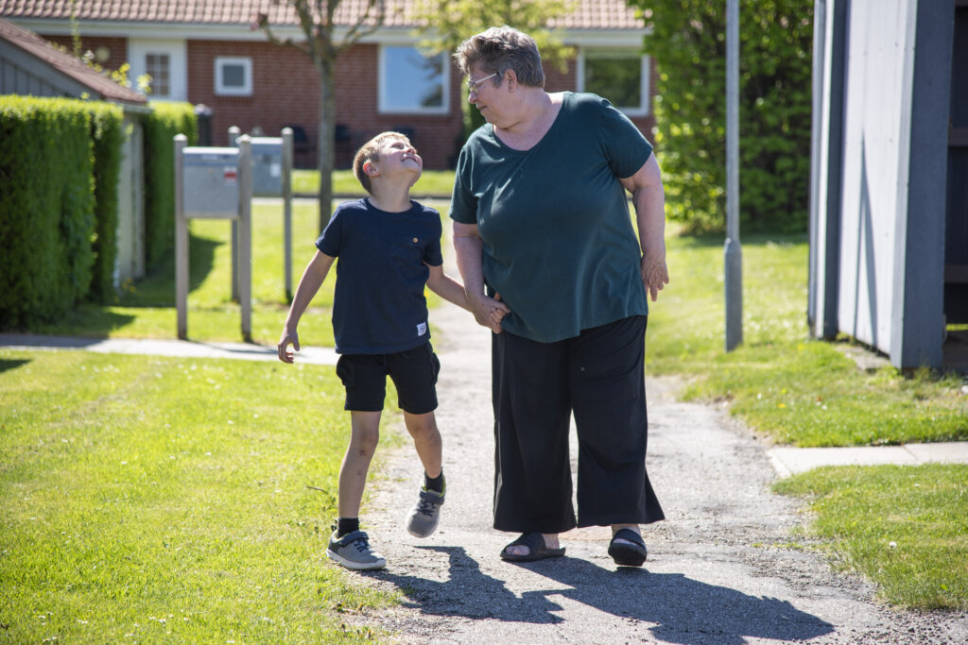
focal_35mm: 120
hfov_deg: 17.1
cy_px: 322
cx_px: 484
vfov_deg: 11.4
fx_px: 3227
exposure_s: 1/320
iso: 100
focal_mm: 120
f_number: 4
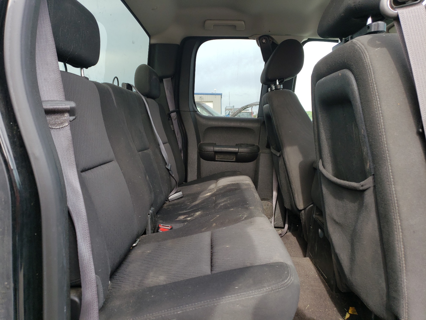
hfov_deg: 67.3
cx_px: 213
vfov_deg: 53.1
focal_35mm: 26
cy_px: 160
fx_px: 320
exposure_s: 1/217
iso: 50
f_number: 1.5
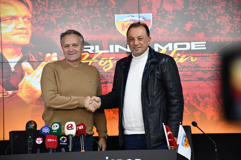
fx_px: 1004
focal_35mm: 150
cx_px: 120
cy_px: 80
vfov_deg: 9.1
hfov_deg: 13.7
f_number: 7.1
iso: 2500
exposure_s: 1/200
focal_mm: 100
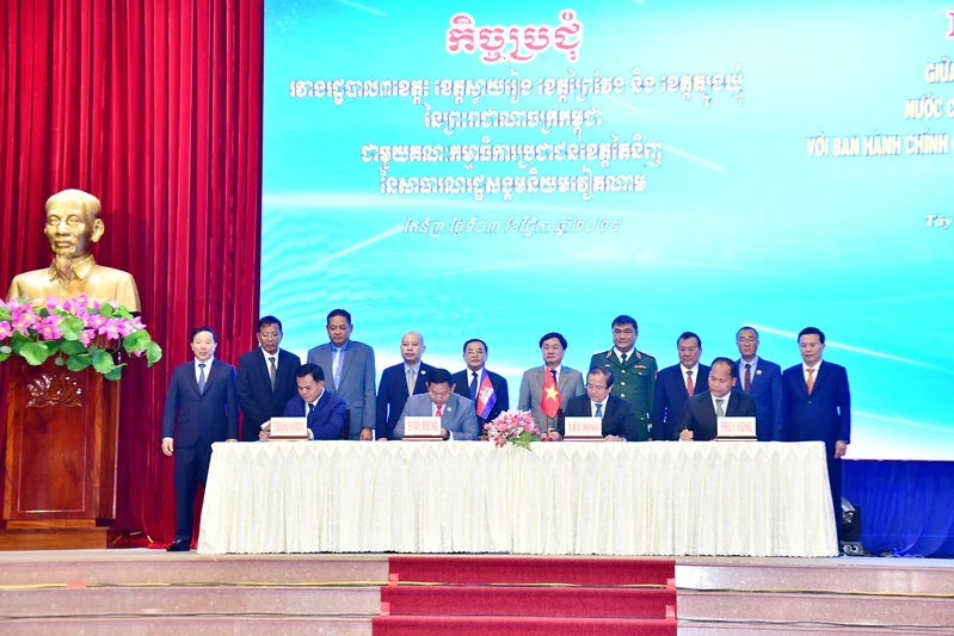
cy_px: 318
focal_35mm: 72
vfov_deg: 18.9
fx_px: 1908
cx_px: 477
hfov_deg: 28.1
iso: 2000
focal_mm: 48
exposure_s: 1/100
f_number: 4.8
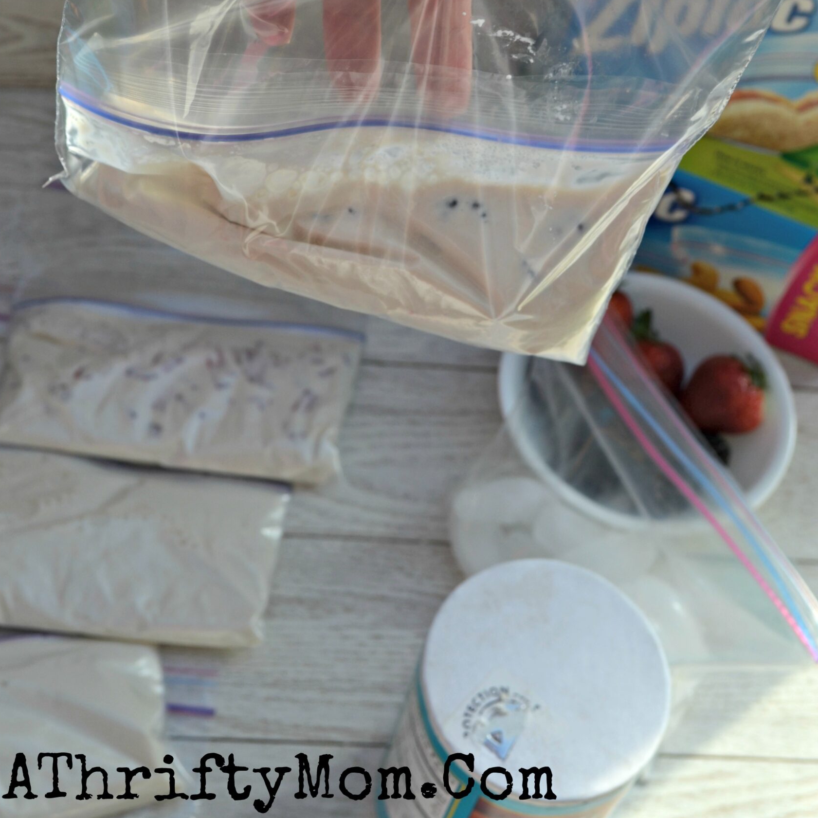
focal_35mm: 62
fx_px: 1658
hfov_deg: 27.7
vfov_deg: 27.3
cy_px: 204
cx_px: 406
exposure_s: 1/250
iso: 200
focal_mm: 32
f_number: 8
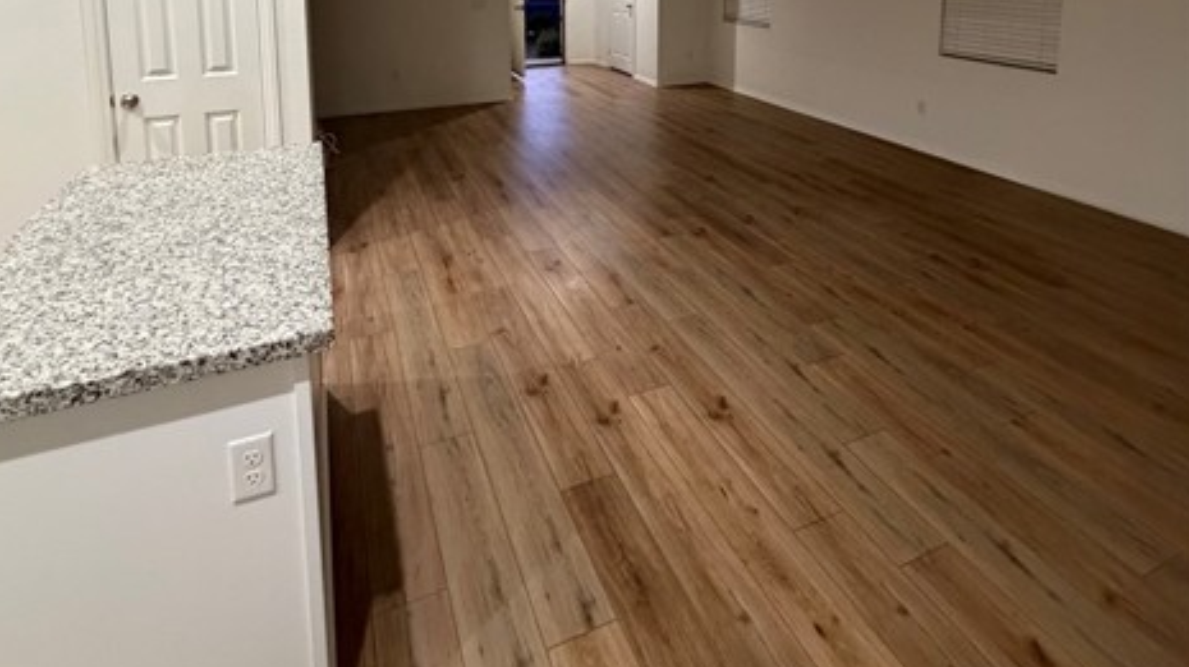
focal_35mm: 21
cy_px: 28
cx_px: 591
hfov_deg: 83.9
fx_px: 662
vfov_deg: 46.4
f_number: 2.2
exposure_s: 1/60
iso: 640
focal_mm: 2.22
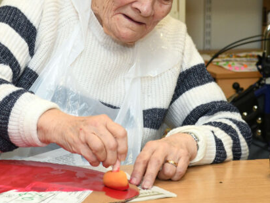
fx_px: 1092
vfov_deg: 10.6
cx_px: 78
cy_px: 52
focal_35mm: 140
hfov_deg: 14.1
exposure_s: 1/125
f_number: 5
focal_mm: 52
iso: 1250
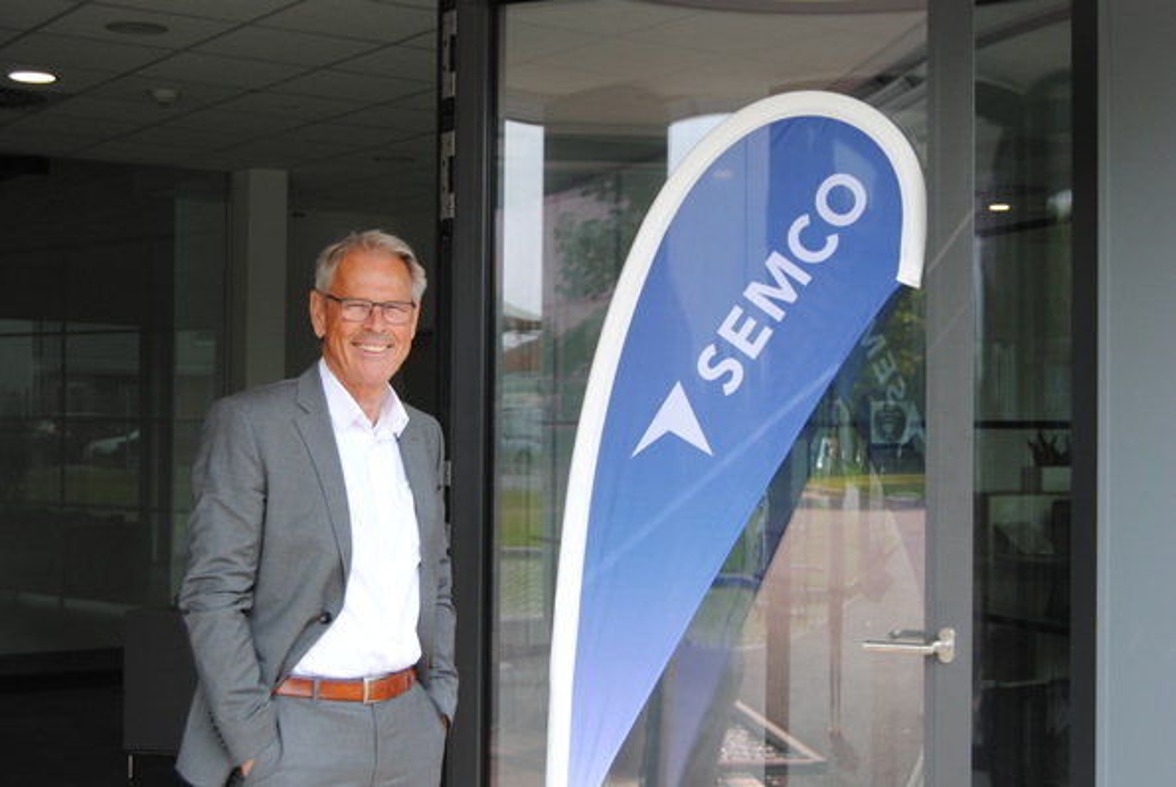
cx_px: 588
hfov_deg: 35.0
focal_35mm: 57
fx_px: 1864
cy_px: 394
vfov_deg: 23.8
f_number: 5.6
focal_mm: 38
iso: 110
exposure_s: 1/125
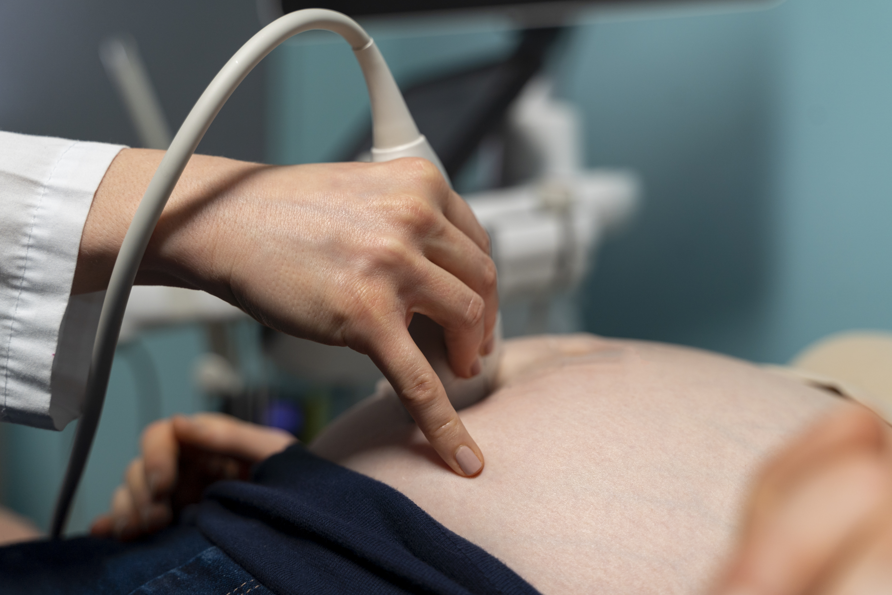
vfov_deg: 30.5
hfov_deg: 44.5
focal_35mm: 44
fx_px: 1090
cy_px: 298
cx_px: 446
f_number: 3.5
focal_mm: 44
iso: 400
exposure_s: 1/100
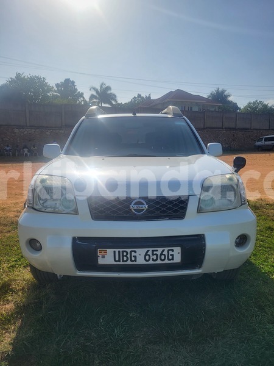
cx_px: 137
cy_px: 183
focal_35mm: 26
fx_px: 274
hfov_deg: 53.1
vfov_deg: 67.3
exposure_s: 1/4268
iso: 40
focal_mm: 5.4
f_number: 1.8
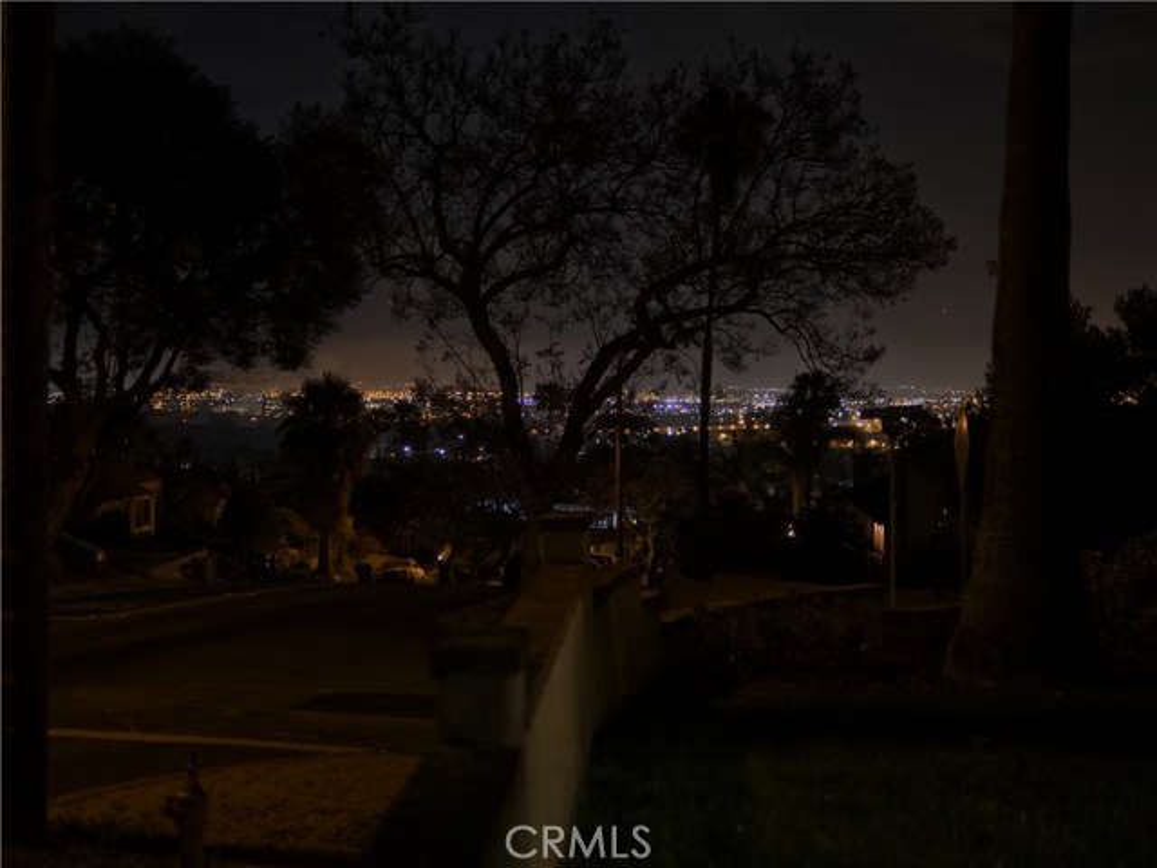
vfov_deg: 29.1
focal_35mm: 50
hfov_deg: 38.2
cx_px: 578
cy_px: 434
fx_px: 1671
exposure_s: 1/20
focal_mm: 25
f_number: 1.4
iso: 3200
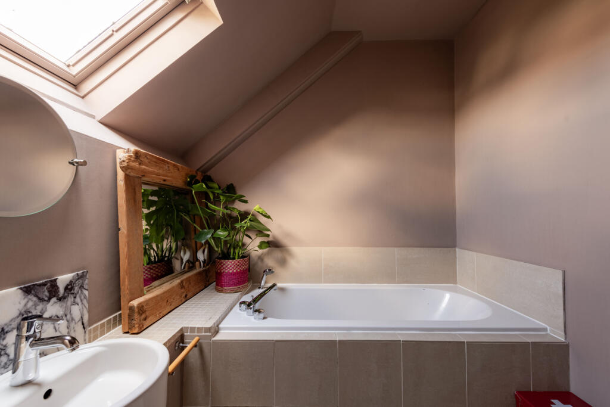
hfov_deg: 104.2
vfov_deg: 81.2
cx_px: 305
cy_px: 204
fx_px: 237
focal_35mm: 14
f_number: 8
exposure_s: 1/30
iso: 320
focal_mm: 14
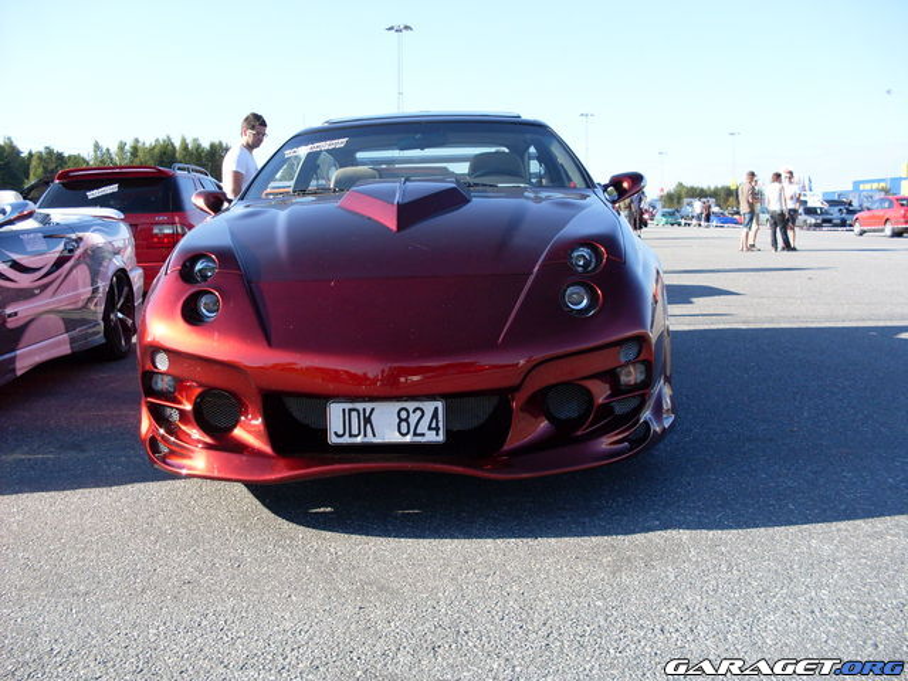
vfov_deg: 37.7
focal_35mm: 38
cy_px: 340
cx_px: 454
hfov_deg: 49.0
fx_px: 997
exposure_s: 1/500
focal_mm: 6.3
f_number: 2.8
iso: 80
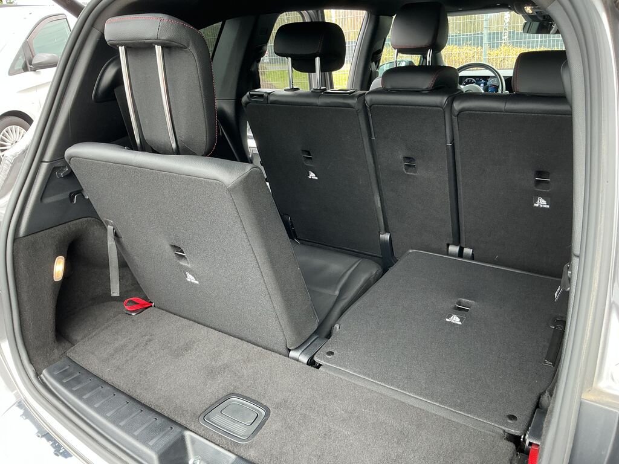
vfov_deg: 48.2
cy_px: 232
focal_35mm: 29
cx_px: 310
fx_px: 519
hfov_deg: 61.7
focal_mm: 3
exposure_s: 1/120
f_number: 1.8
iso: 64
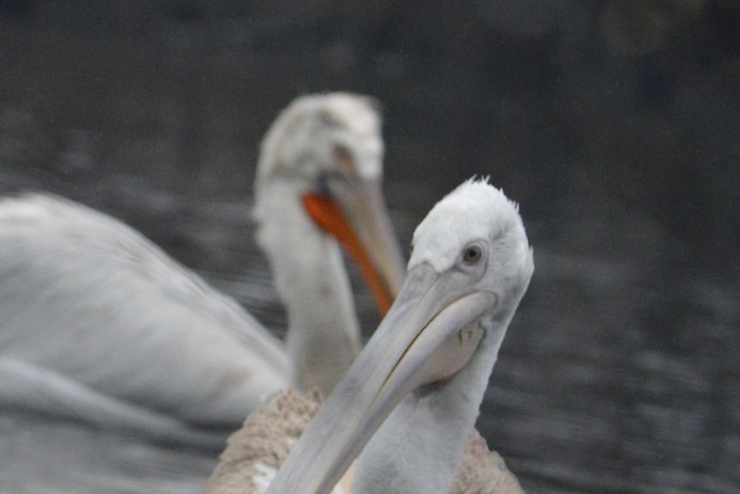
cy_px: 332
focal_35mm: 459
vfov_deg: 3.0
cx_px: -92
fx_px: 9436
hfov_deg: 4.5
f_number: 5
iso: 1600
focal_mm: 110
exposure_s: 1/400
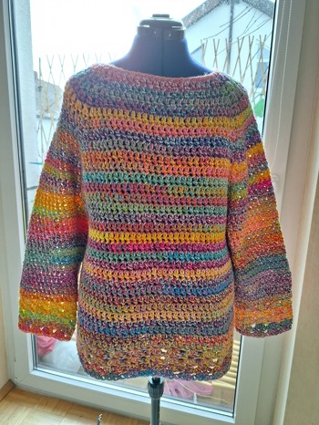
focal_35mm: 23
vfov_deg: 73.9
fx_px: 282
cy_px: 212
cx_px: 160
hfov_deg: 58.9
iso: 50
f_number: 1.8
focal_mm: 5.54
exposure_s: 1/100
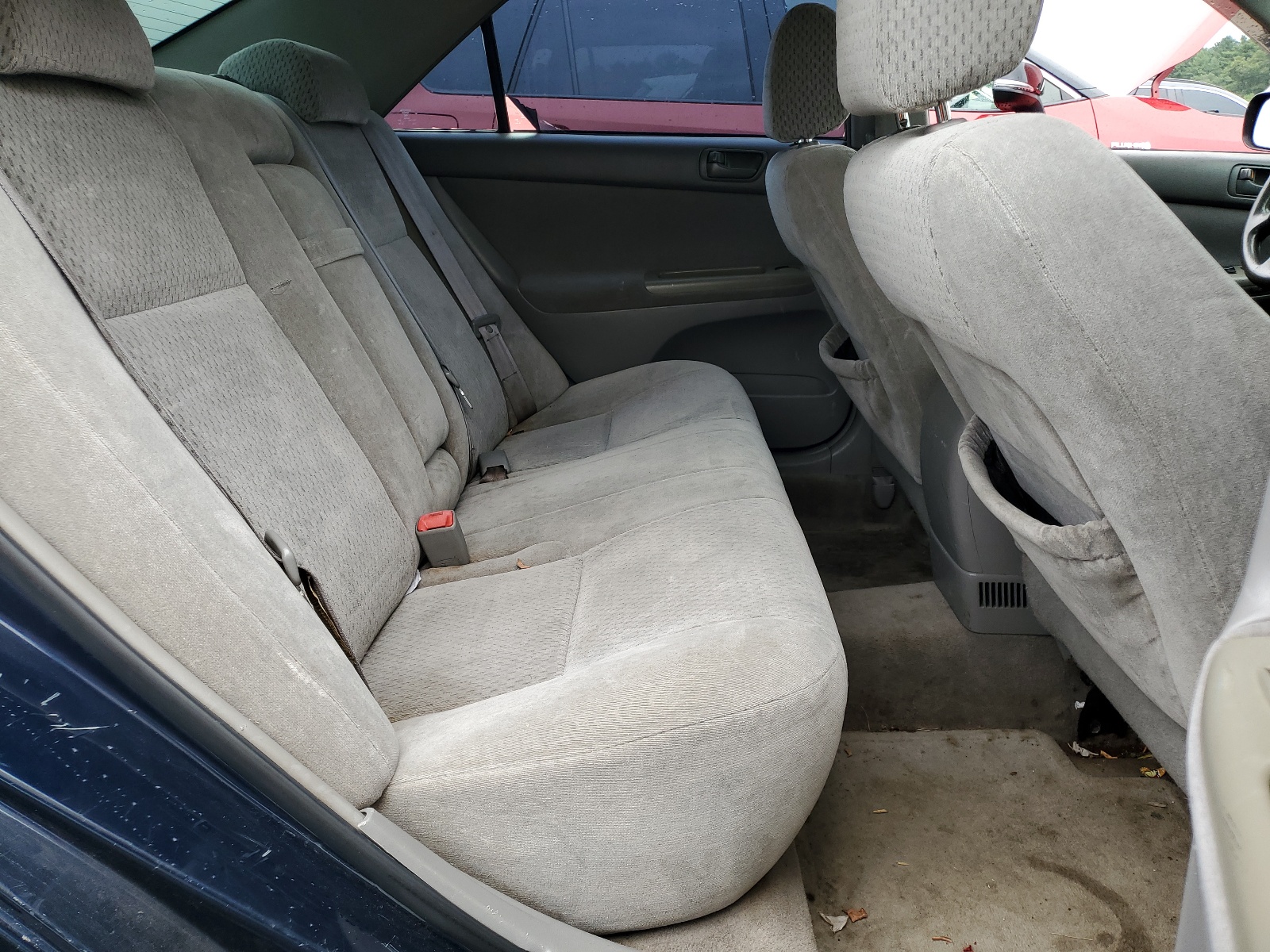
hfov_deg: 67.3
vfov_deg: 53.1
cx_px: 635
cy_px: 476
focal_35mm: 26
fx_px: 954
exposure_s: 1/303
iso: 50
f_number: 1.5
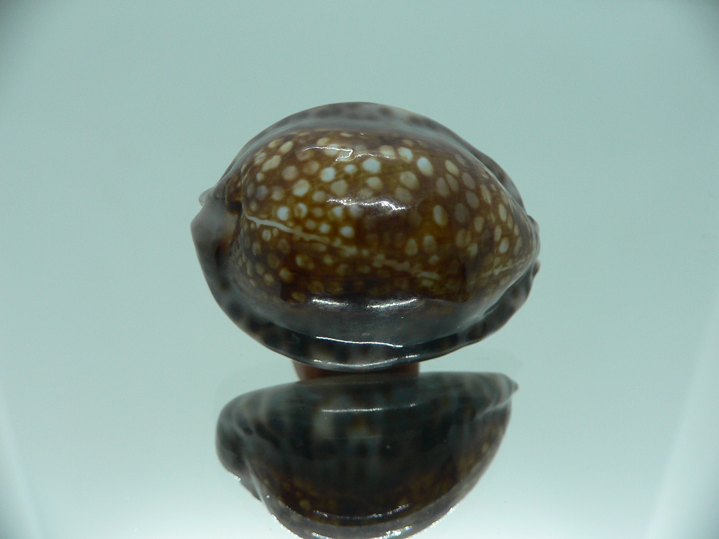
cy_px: 270
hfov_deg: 52.6
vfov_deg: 40.7
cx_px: 360
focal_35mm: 35
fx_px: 727
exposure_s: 1/60
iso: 100
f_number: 2.8
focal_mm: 4.6
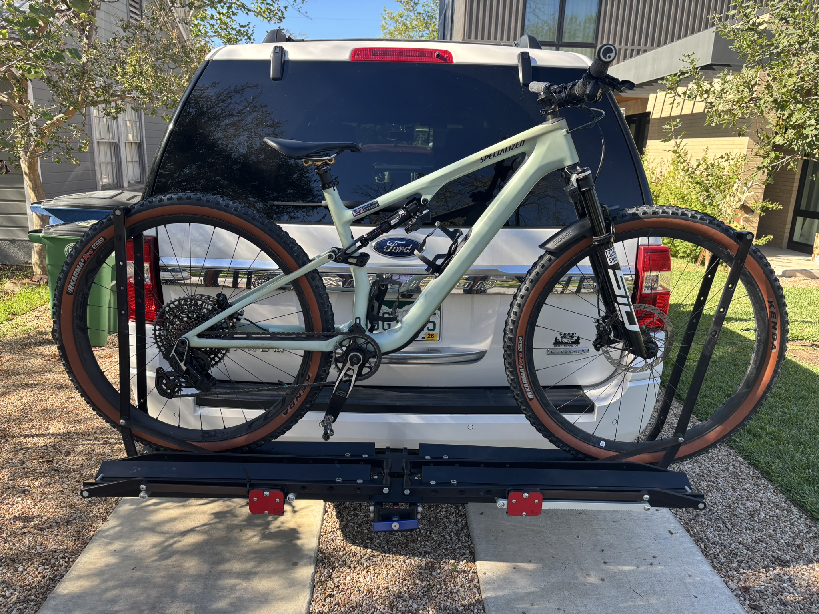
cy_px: 307
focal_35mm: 26
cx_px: 410
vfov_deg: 53.1
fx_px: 615
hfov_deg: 67.3
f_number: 1.6
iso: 50
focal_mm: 5.96
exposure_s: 1/486
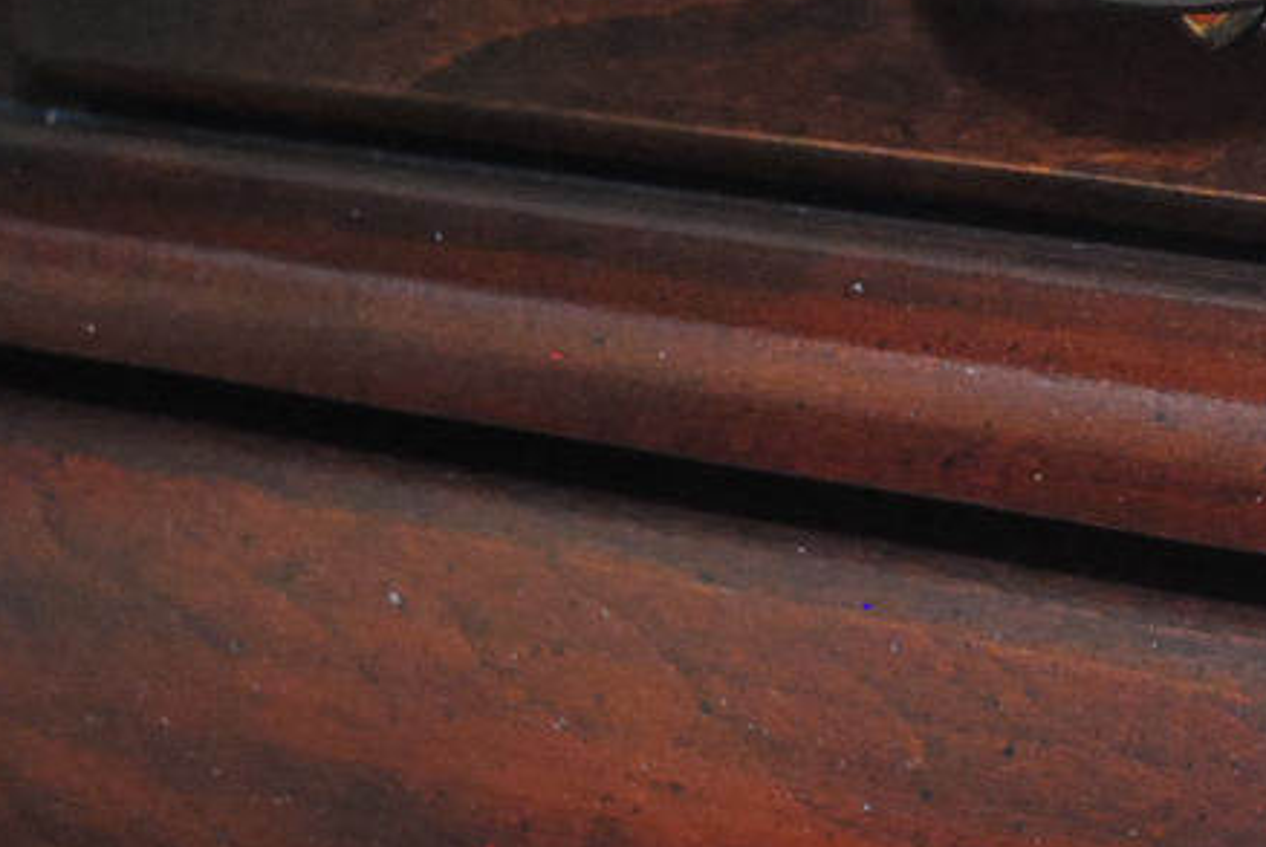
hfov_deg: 13.5
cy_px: 370
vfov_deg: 9.4
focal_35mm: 146
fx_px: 5139
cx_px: 1720
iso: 800
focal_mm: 22
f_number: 4
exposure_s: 1/13
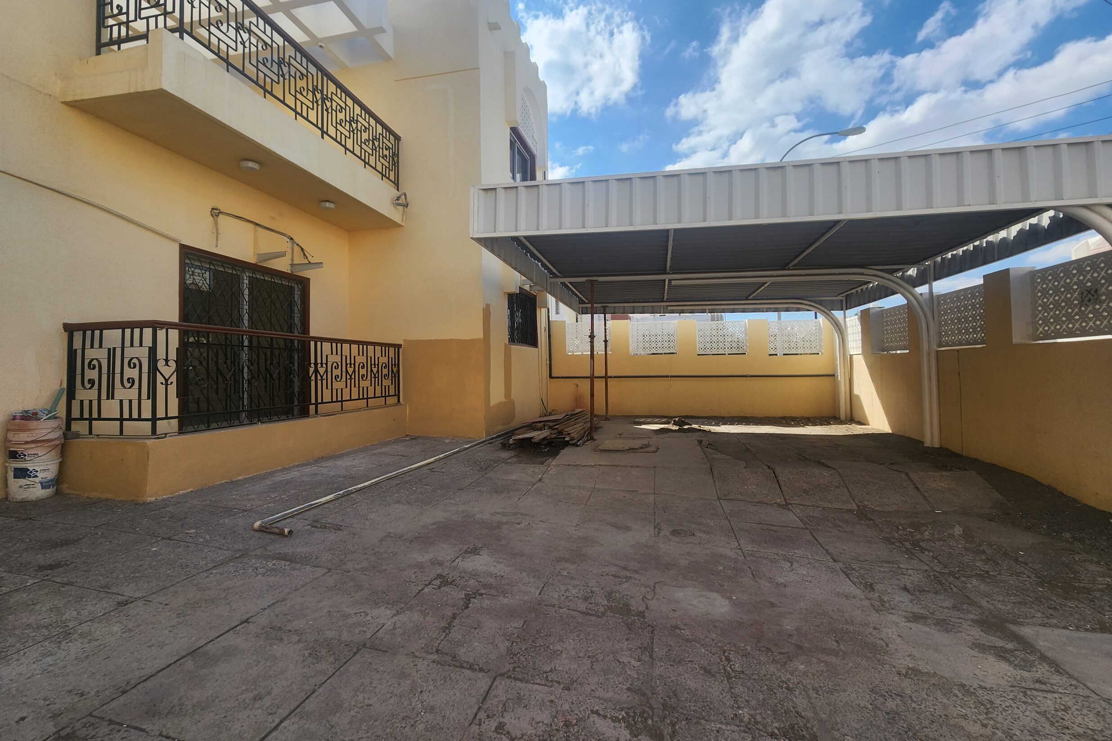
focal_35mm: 14
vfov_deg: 81.1
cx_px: 561
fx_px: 432
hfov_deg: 104.3
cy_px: 347
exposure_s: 1/1951
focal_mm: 2.2
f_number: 2.2
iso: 50
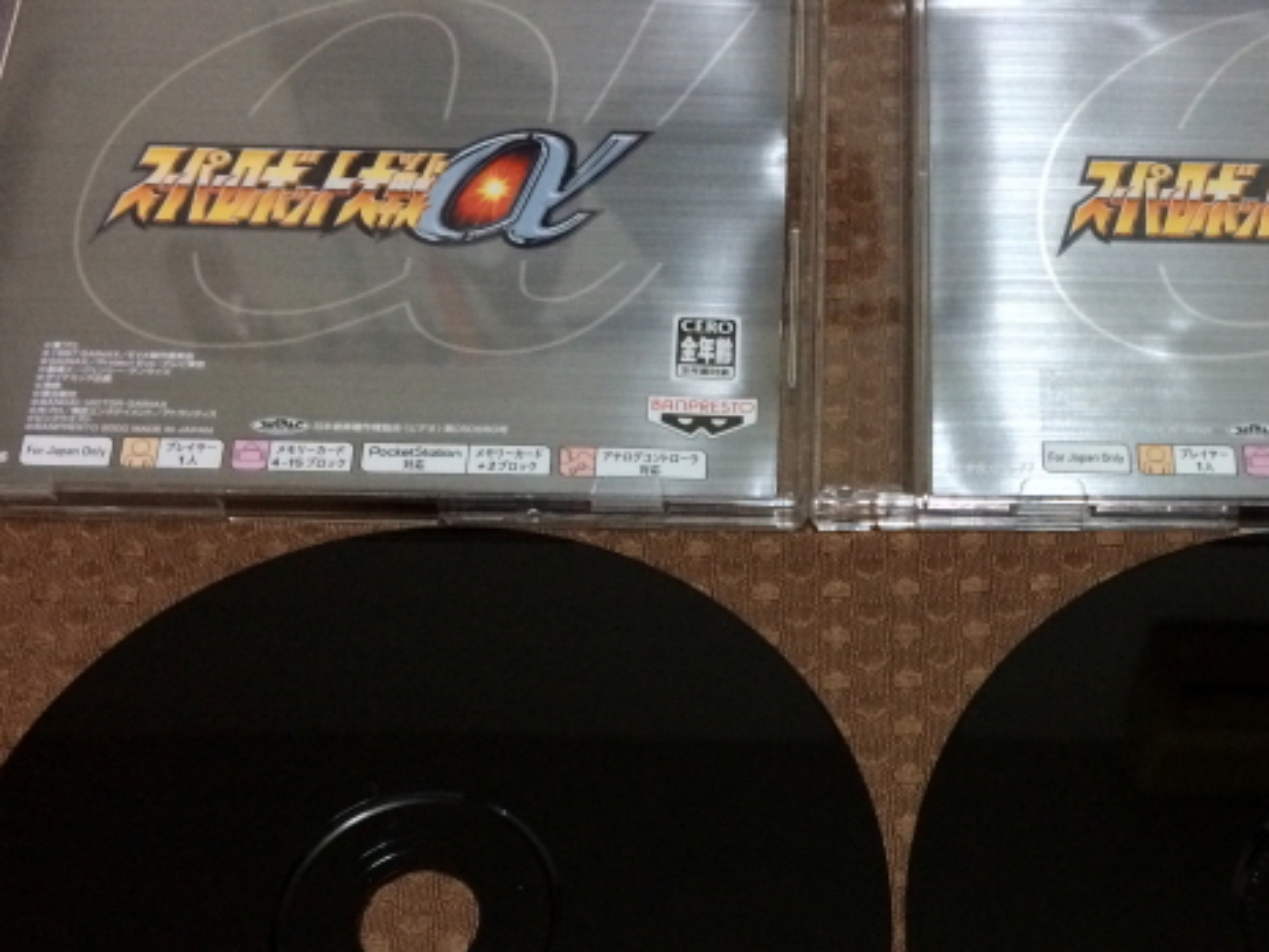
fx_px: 1833
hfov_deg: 37.4
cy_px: 812
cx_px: 919
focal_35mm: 50
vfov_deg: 28.3
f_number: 2.2
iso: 320
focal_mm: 4.15
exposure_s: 1/30
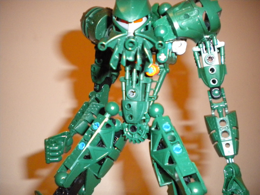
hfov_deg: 52.6
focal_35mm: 35
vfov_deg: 40.7
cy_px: 98
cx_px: 130
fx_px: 263
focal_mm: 6.3
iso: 800
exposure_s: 1/30
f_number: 3.1
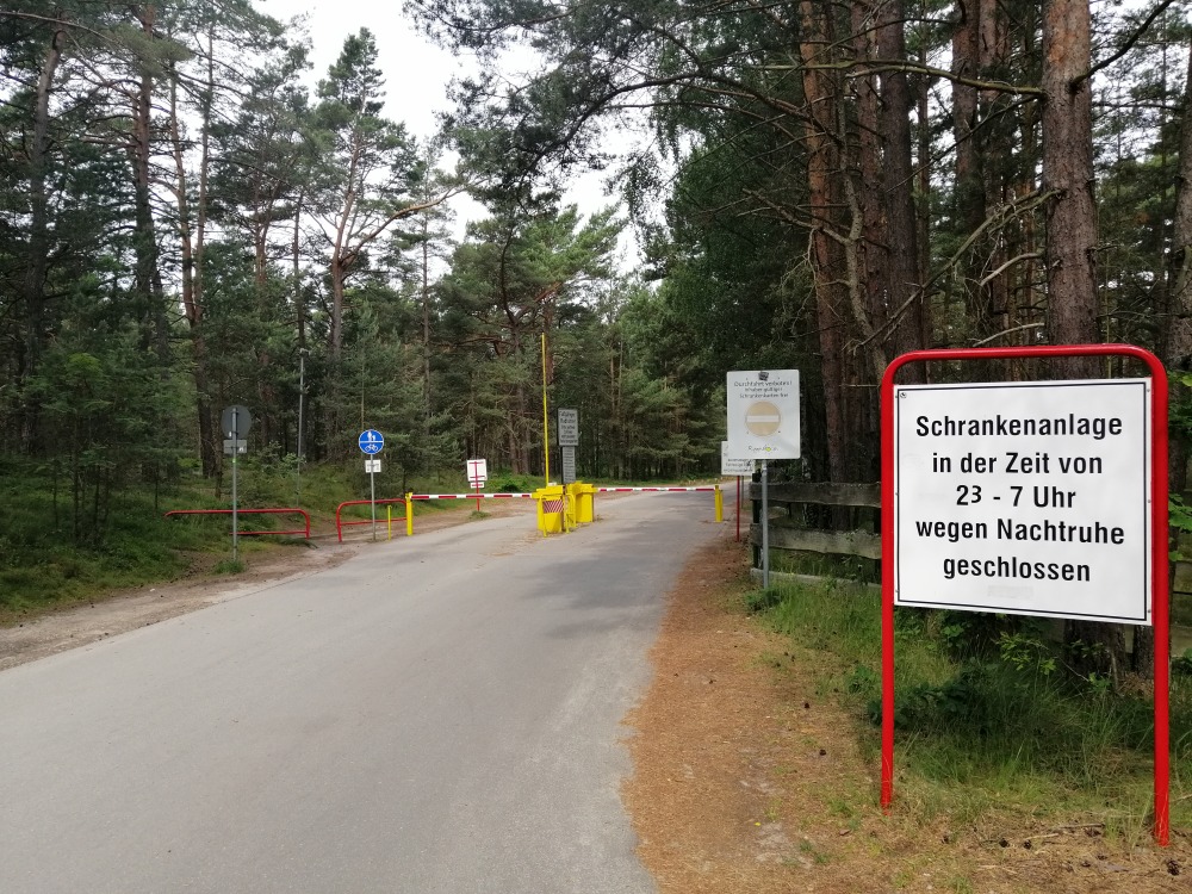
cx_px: 596
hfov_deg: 65.3
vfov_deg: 51.4
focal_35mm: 27
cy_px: 447
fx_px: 930
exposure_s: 1/375
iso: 50
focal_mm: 3.95
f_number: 1.8
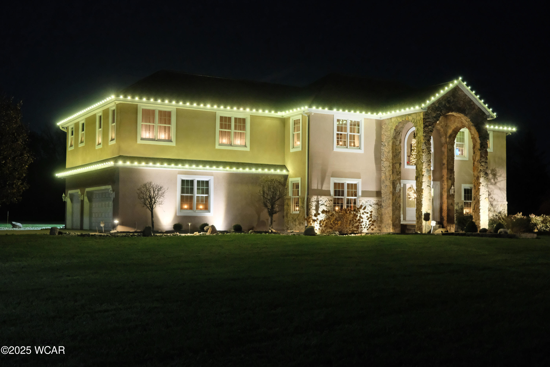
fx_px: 626
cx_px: 275
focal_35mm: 41
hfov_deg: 47.4
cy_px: 184
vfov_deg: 32.6
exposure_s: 1/6
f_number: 4
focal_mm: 27.5
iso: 3200
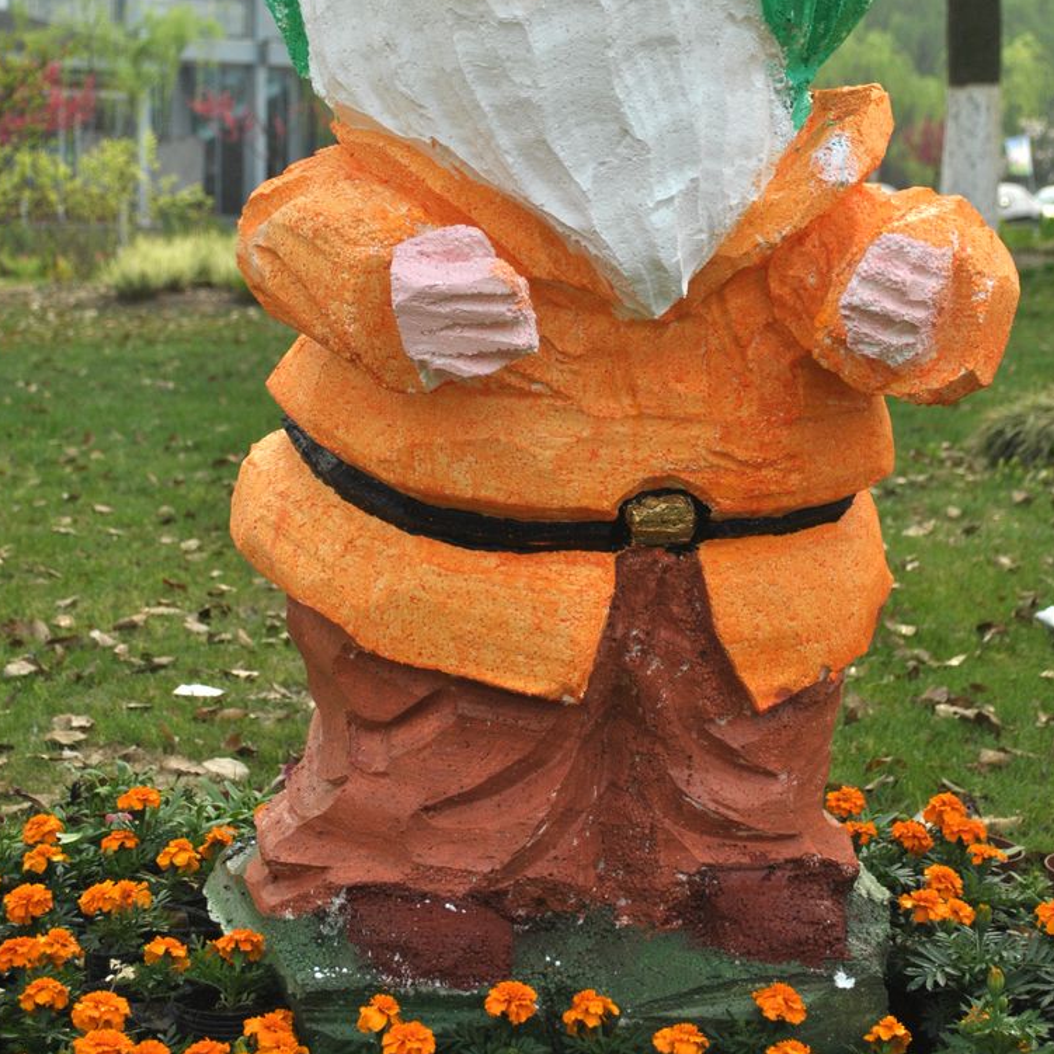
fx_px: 2997
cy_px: 225
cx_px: 517
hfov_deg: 19.9
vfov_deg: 19.8
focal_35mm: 87
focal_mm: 40
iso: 200
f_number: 5.3
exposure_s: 1/800
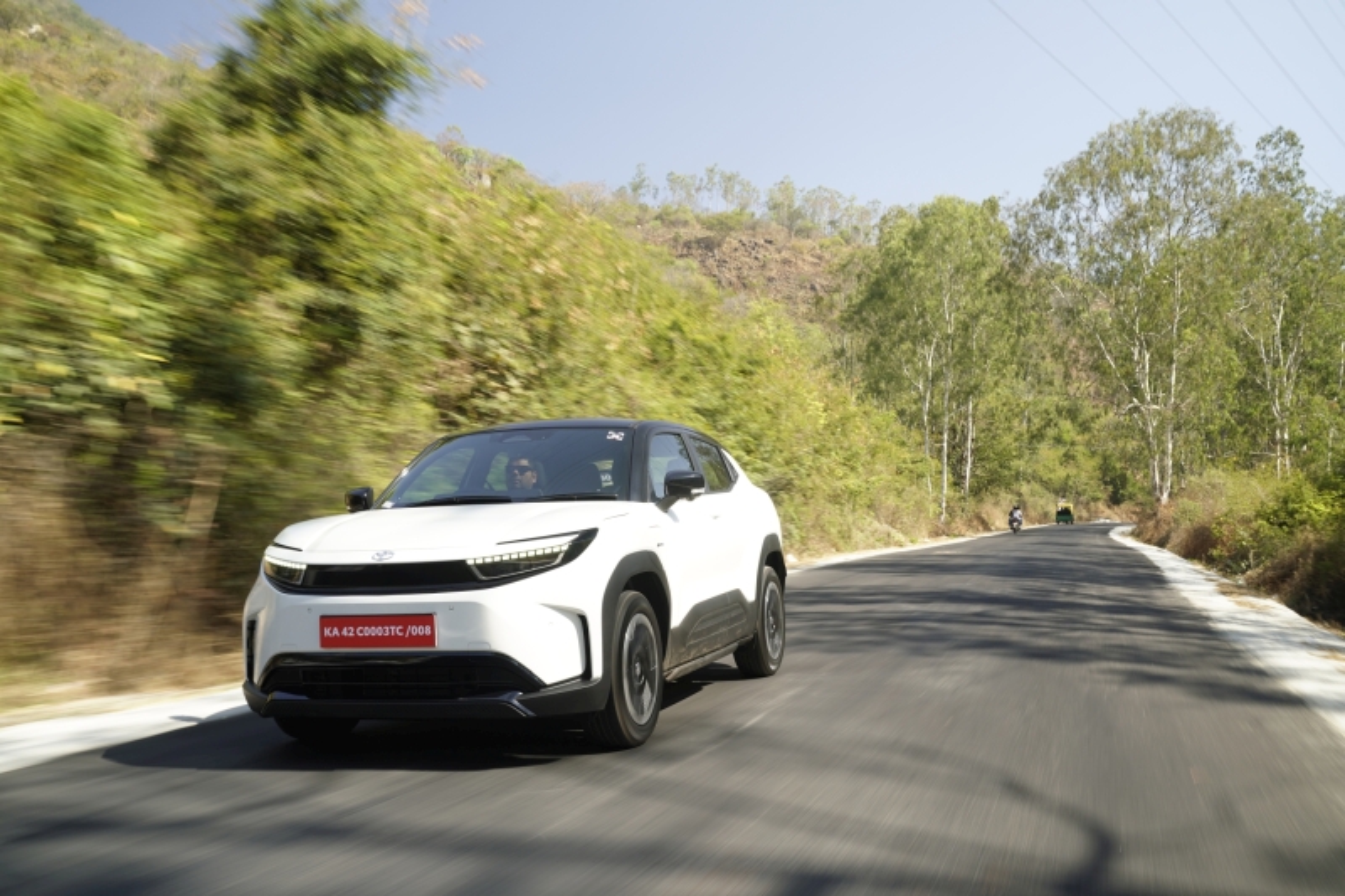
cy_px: 448
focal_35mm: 35
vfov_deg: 37.8
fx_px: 1307
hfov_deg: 54.4
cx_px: 672
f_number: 7.1
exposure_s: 1/30
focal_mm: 35
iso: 100
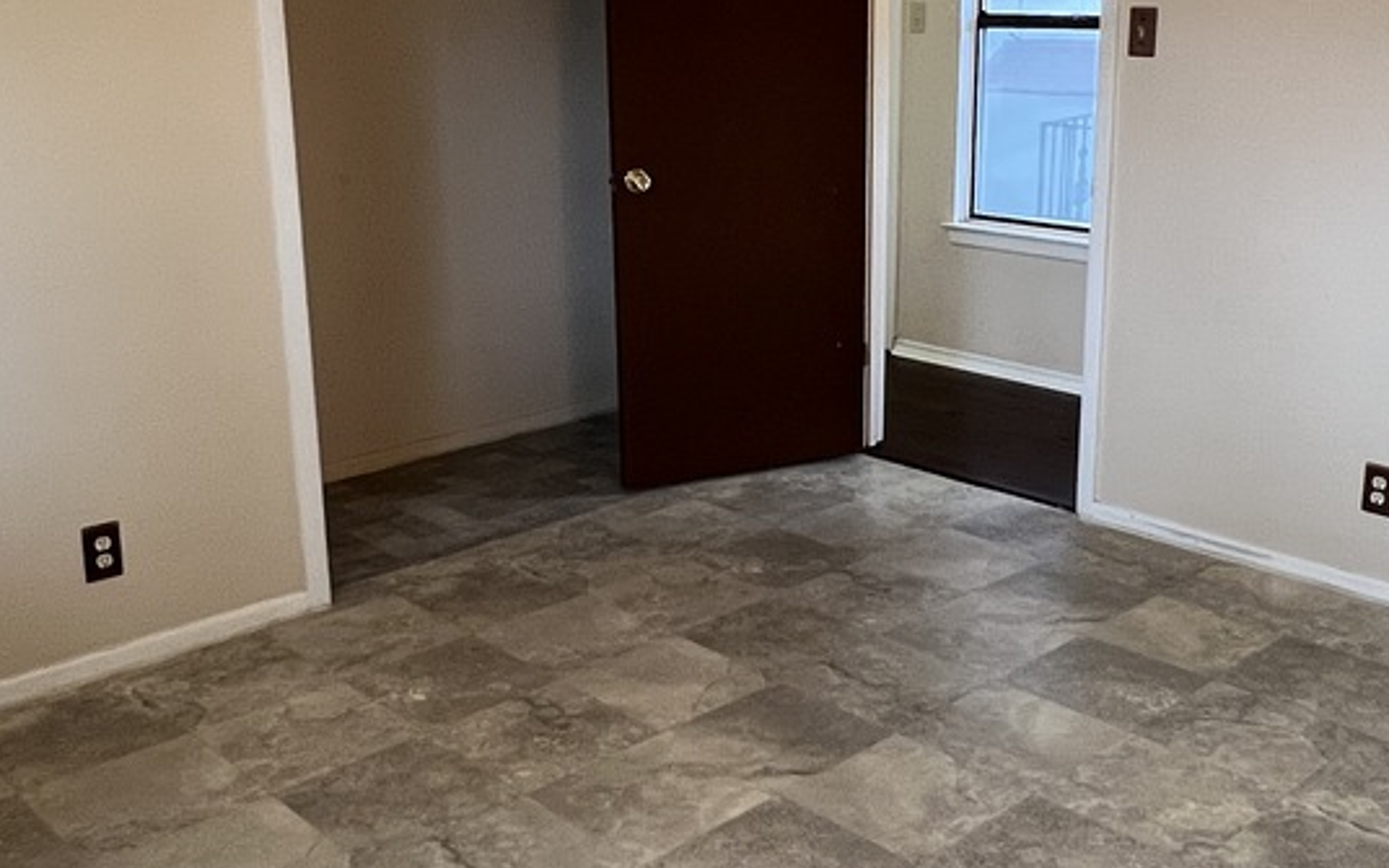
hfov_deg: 52.6
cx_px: 780
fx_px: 1401
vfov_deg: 34.4
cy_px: 381
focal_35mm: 37
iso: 320
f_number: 1.8
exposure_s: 1/60
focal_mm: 1.57
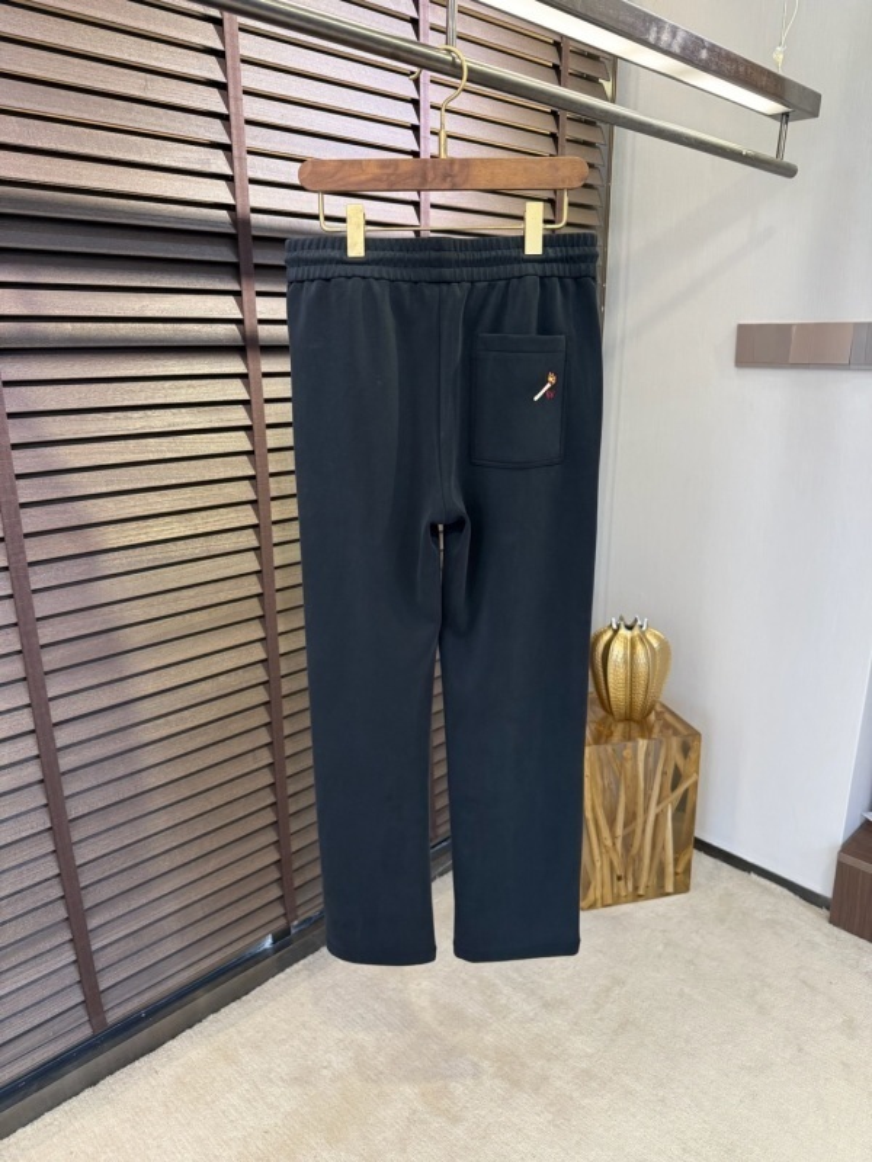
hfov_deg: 56.8
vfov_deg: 71.6
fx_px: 806
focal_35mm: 24
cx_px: 436
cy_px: 581
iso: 200
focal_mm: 6.76
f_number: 1.78
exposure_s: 1/121
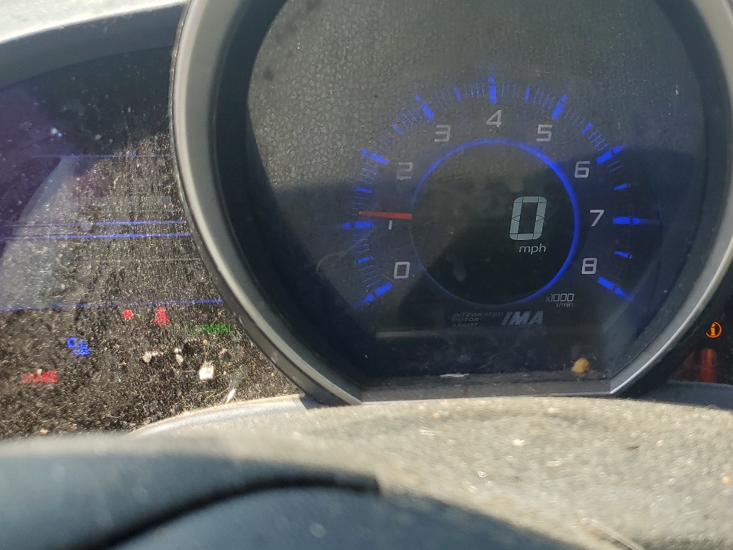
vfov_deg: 35.0
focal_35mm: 41
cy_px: 228
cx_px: 565
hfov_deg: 44.0
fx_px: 868
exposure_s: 1/526
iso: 50
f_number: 1.5
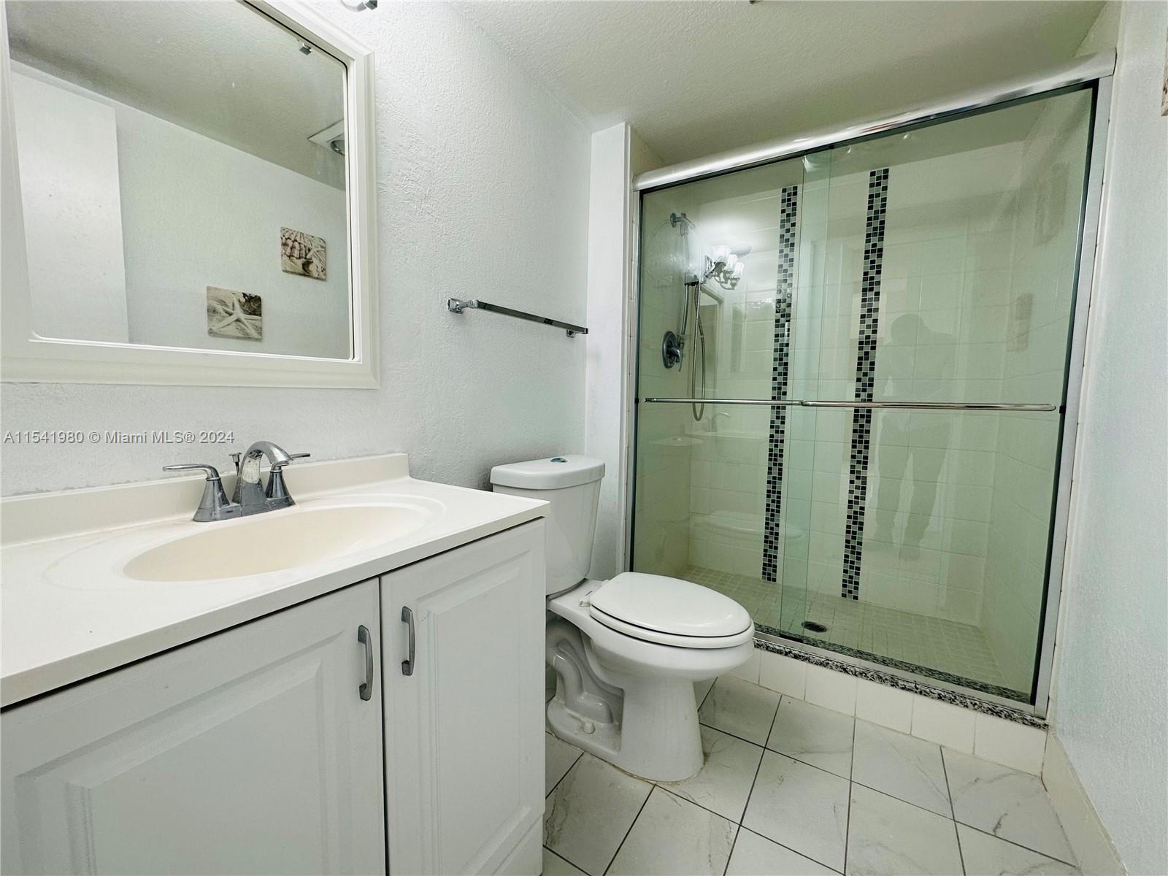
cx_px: 584
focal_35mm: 14
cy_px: 438
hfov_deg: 102.1
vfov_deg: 85.7
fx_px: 472
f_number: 2.2
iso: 64
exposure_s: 1/99
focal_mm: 2.22
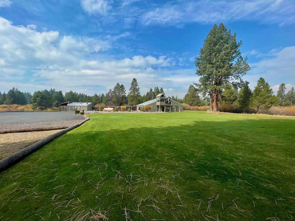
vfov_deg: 89.9
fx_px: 111
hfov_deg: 106.2
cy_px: 110
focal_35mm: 13
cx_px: 148
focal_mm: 1.57
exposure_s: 1/1508
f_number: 1.8
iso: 32
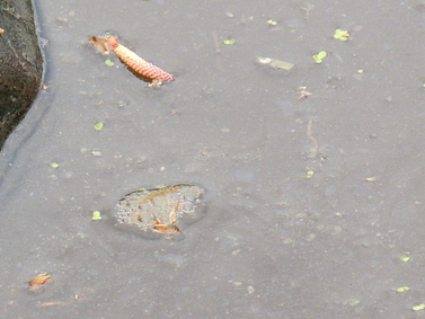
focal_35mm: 1596
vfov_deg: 0.9
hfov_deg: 1.2
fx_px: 19601
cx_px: -266
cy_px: 310
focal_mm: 83.8
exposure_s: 1/250
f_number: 4.9
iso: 280
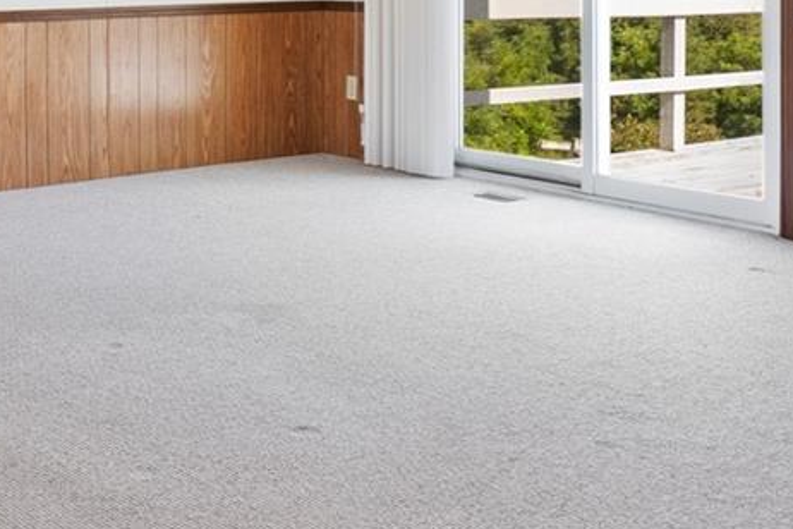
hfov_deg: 32.2
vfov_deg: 20.9
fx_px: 1366
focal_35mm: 62
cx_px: 281
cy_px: -51
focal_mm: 14
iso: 640
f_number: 4
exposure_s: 1/60
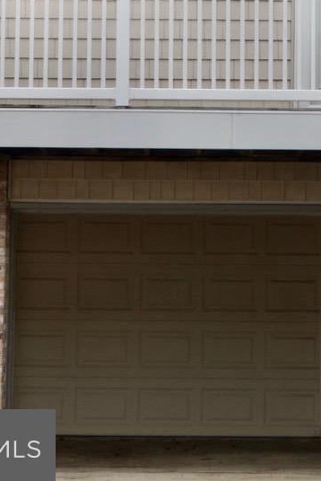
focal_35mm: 234
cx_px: 289
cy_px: -202
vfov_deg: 8.6
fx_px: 3131
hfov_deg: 5.9
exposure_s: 1/250
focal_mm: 55
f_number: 8
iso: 140
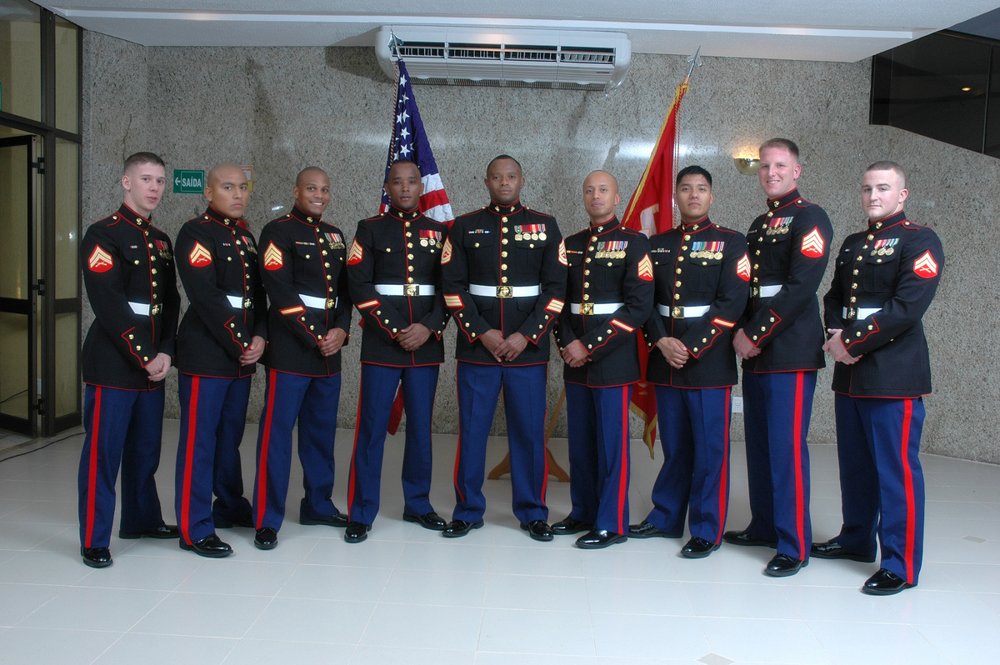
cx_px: 500
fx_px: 916
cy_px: 332
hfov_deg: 57.3
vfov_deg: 39.9
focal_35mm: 33
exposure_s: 1/20
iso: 200
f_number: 9
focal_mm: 22
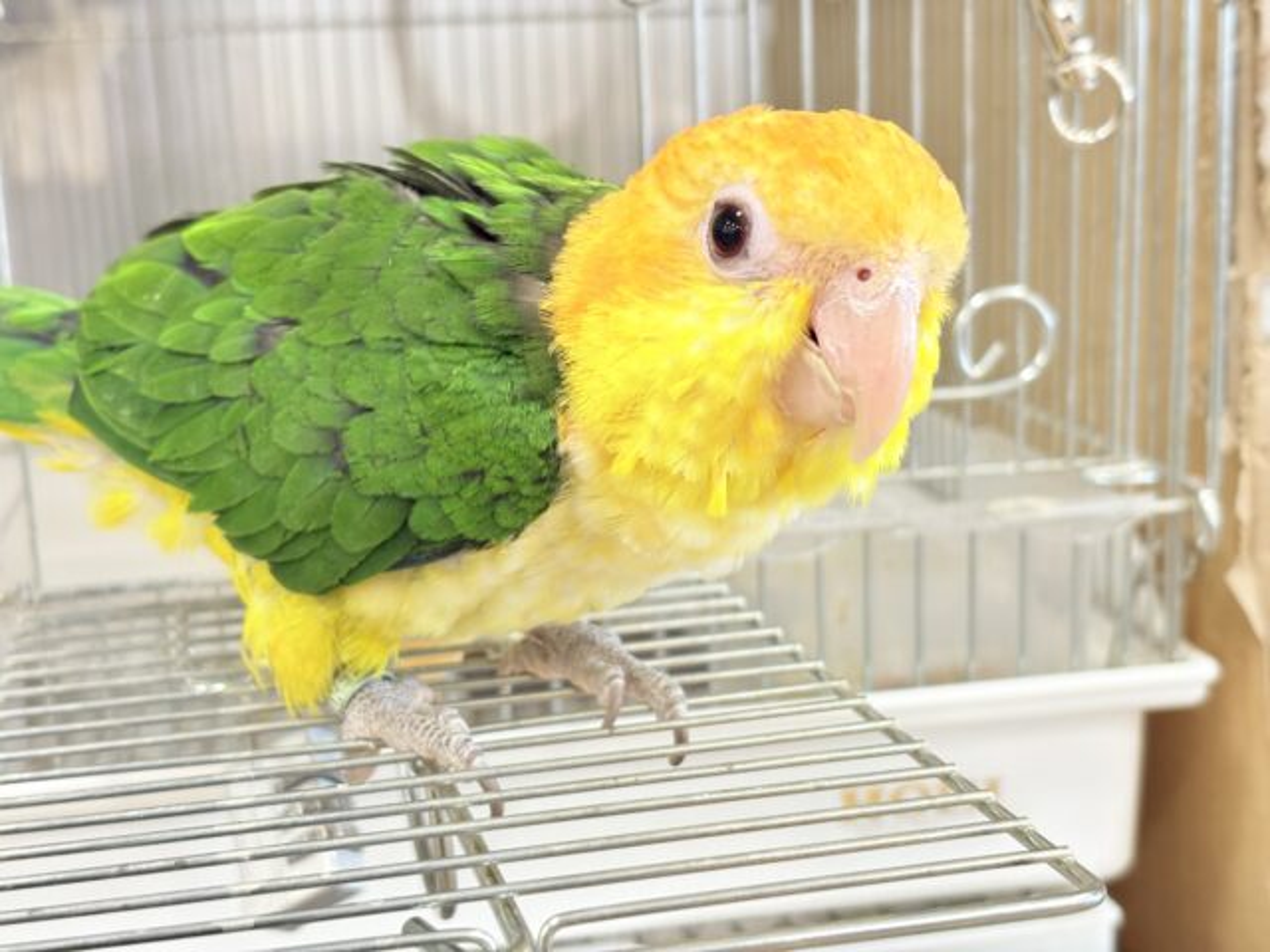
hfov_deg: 36.8
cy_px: 476
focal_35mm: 52
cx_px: 635
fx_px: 1908
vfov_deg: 28.0
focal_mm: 5.96
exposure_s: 1/50
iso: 100
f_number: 1.6
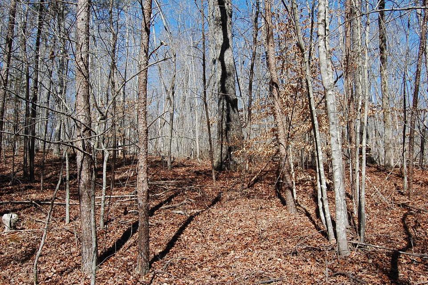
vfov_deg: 43.5
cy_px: 142
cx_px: 214
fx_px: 356
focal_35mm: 30
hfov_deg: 62.0
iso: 200
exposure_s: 1/250
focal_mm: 20
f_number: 8
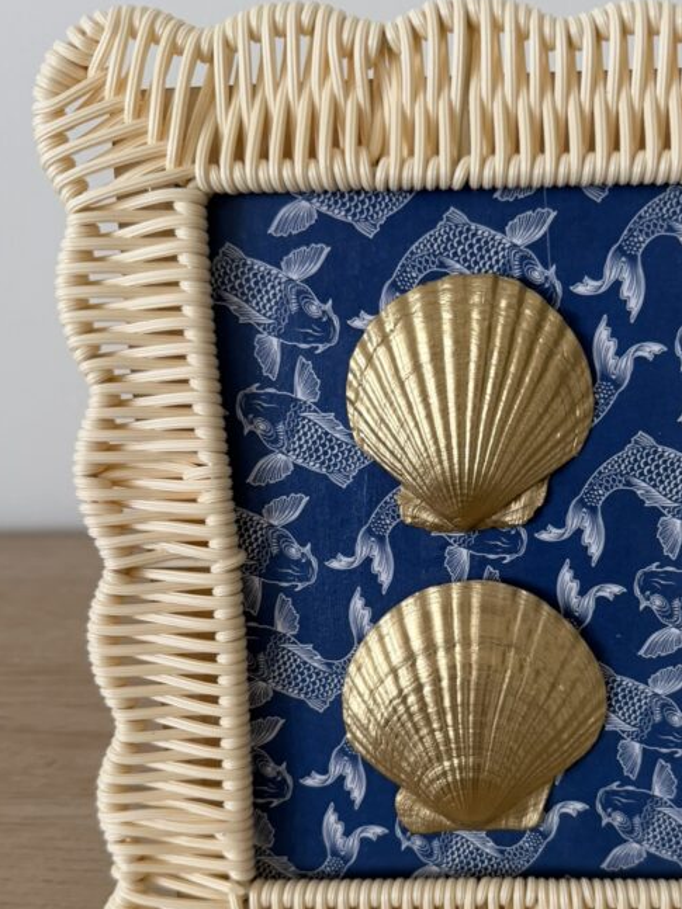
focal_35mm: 38
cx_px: 481
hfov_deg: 37.1
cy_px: 596
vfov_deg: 48.3
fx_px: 999
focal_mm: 6.76
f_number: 1.78
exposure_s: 1/60
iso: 250
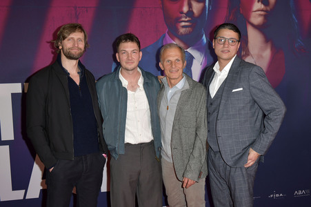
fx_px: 328
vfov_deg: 35.0
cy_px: 104
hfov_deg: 50.7
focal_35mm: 38
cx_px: 156
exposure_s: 1/200
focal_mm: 38
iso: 800
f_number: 5.6
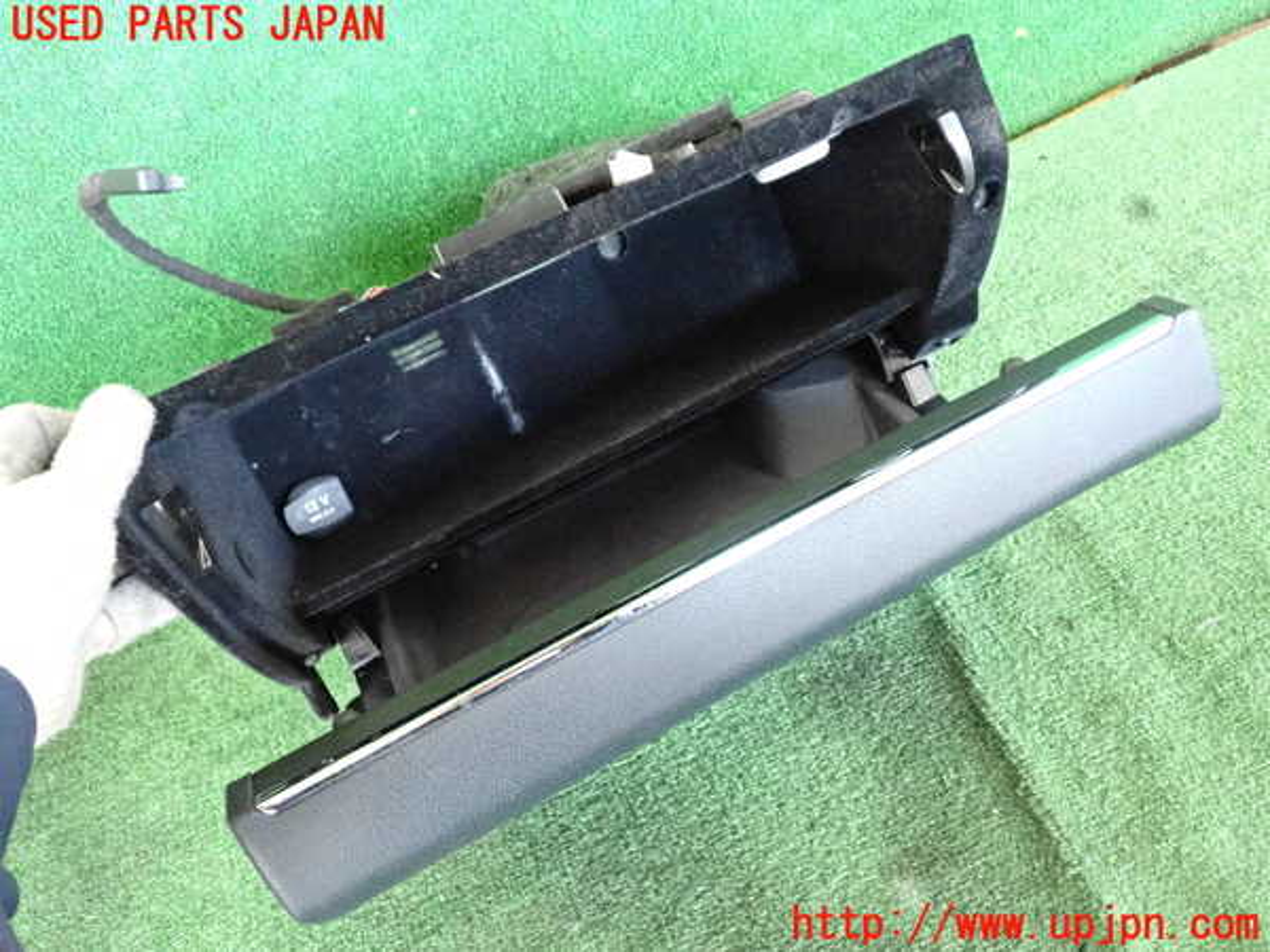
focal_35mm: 30
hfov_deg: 60.0
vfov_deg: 46.8
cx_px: 635
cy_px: 476
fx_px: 1101
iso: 3200
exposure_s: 1/125
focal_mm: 5.4
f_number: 2.3
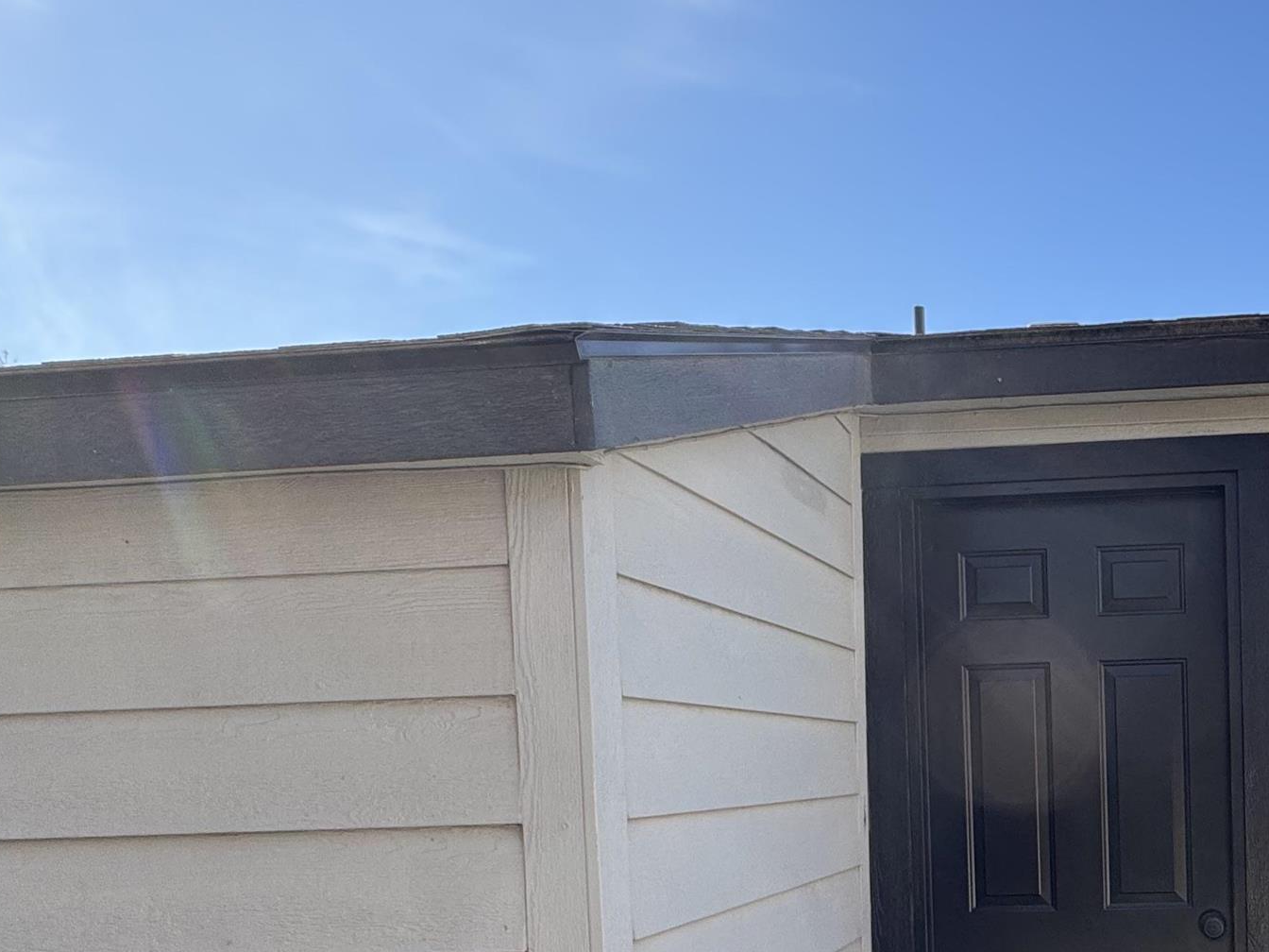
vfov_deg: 41.7
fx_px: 1173
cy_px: 801
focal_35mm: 32
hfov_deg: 51.3
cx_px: 1105
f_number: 2.2
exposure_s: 1/189
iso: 40
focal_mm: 2.22
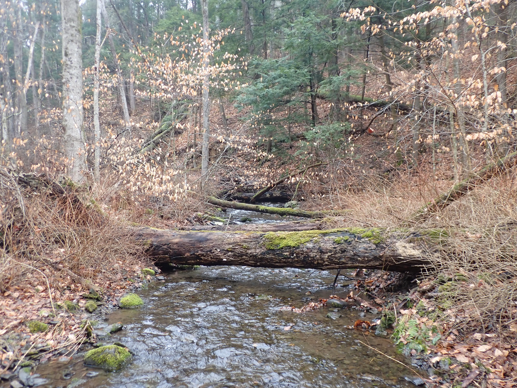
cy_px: 194
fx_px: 448
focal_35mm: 30
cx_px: 258
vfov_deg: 46.8
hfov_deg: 60.0
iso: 200
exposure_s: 1/50
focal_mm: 5.4
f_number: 2.3
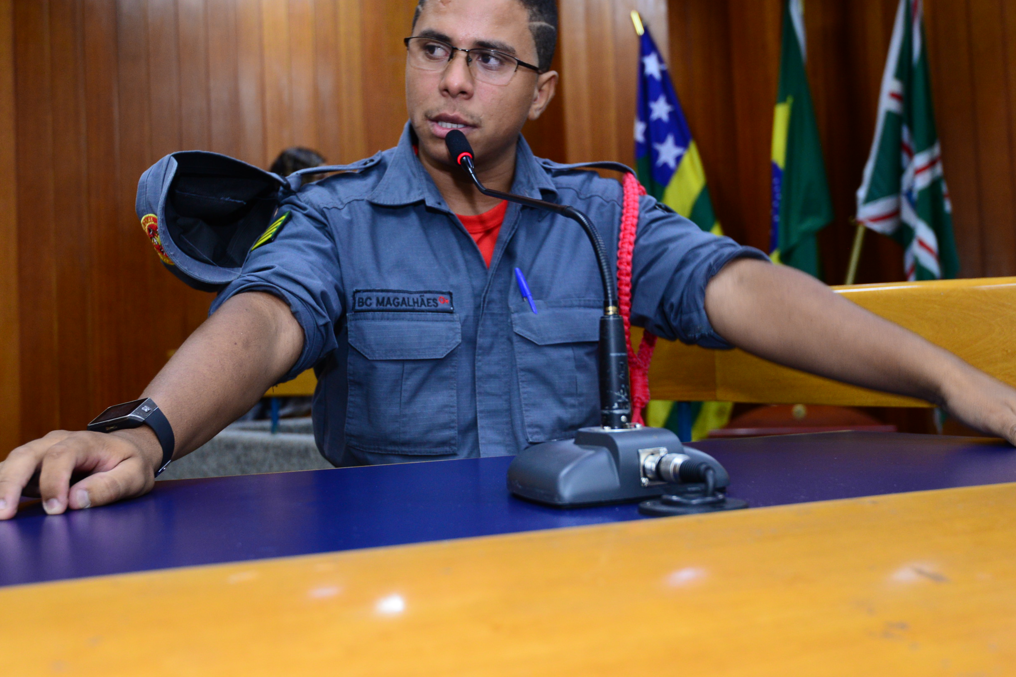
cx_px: 468
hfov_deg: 45.4
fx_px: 1214
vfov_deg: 31.2
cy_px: 299
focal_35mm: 43
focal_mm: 35
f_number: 4.5
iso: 1600
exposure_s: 1/60
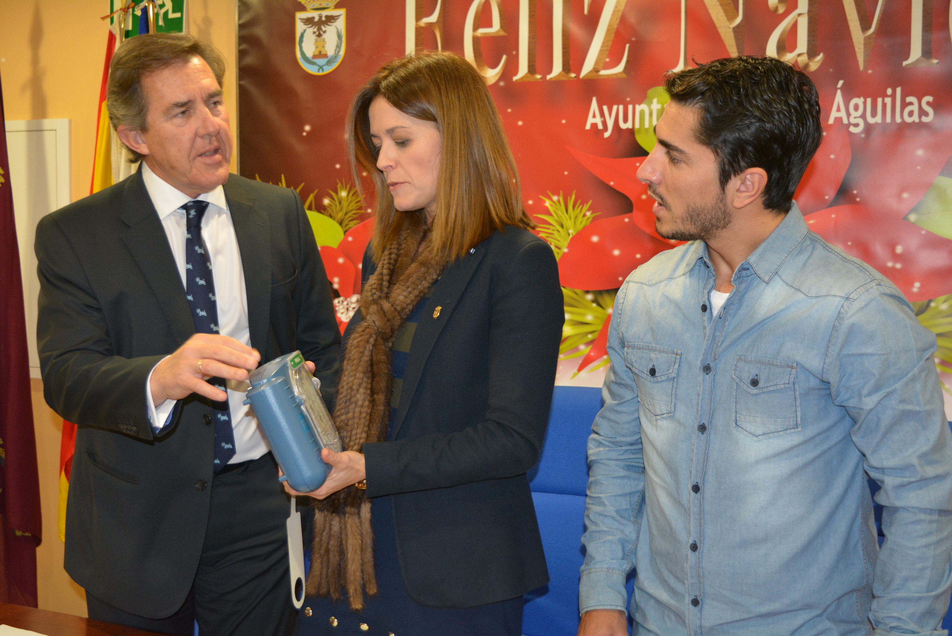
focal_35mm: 45
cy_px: 318
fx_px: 1191
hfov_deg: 43.6
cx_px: 476
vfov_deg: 29.9
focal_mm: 30
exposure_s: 1/60
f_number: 4.2
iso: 1600
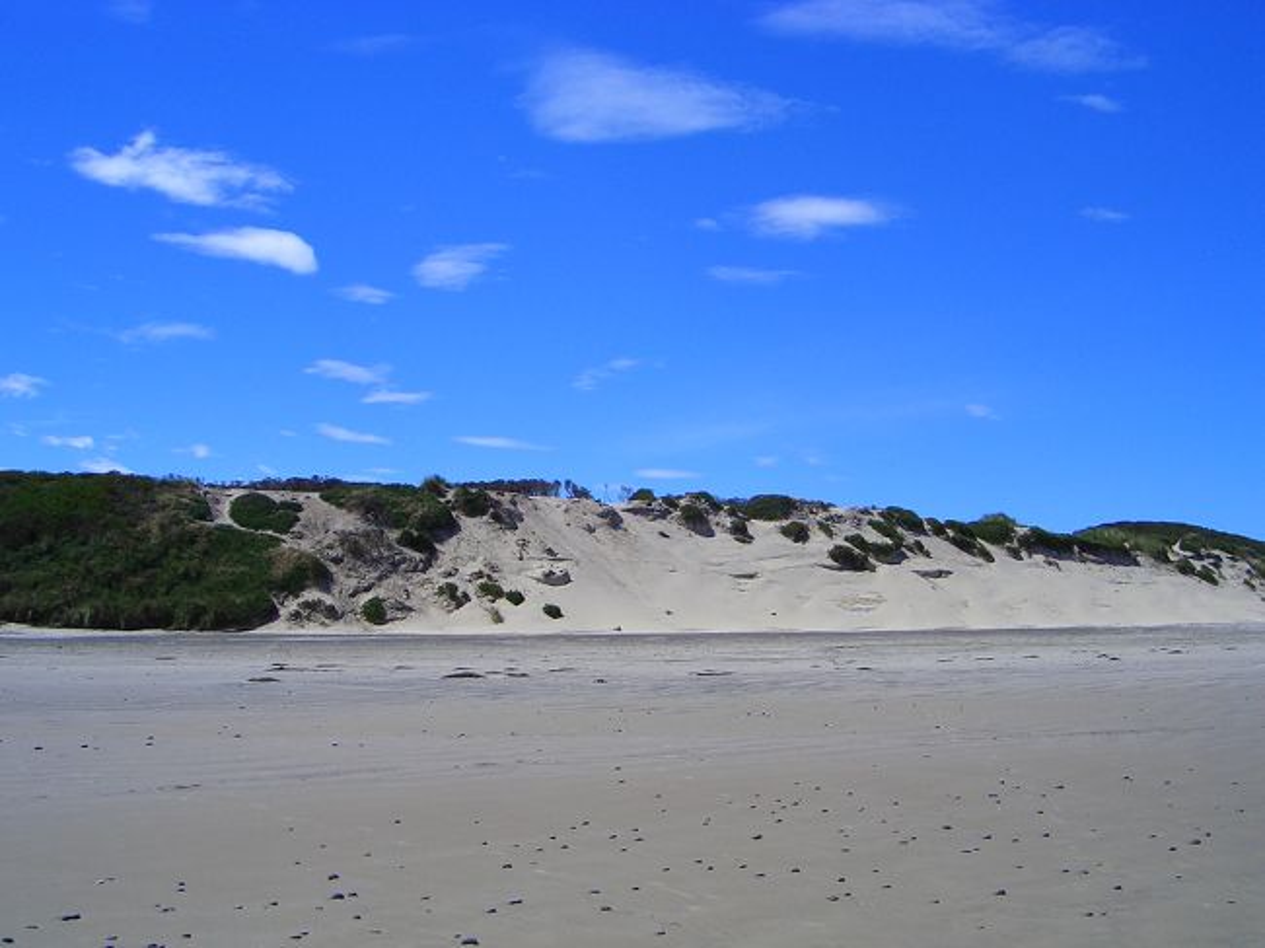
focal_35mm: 39
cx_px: 632
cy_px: 474
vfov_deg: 36.8
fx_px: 1425
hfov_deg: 47.9
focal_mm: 8
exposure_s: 1/640
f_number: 4.8
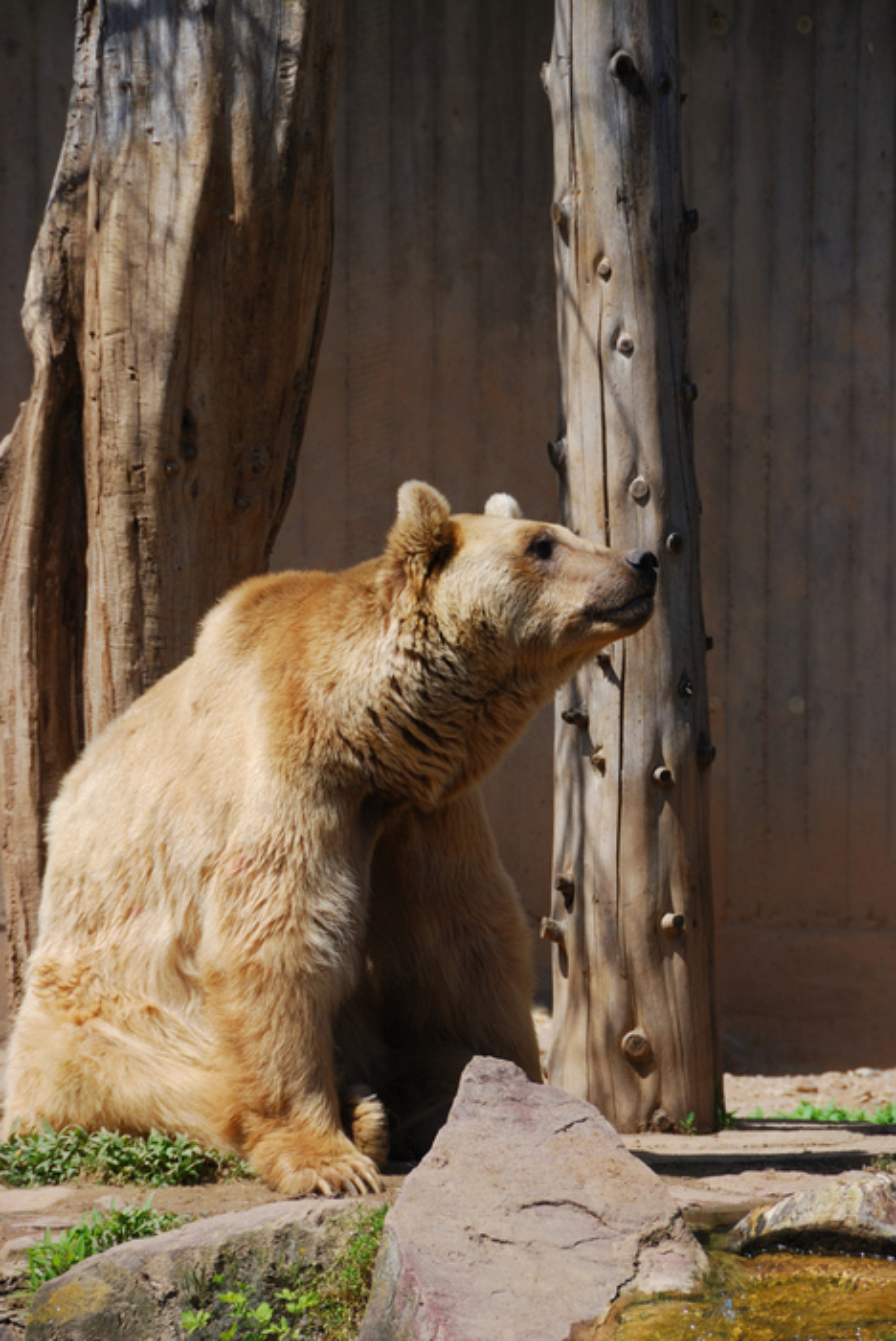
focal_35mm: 300
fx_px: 11177
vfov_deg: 6.9
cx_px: 448
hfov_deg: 4.6
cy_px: 670
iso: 100
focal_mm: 200
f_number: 8
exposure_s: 1/250
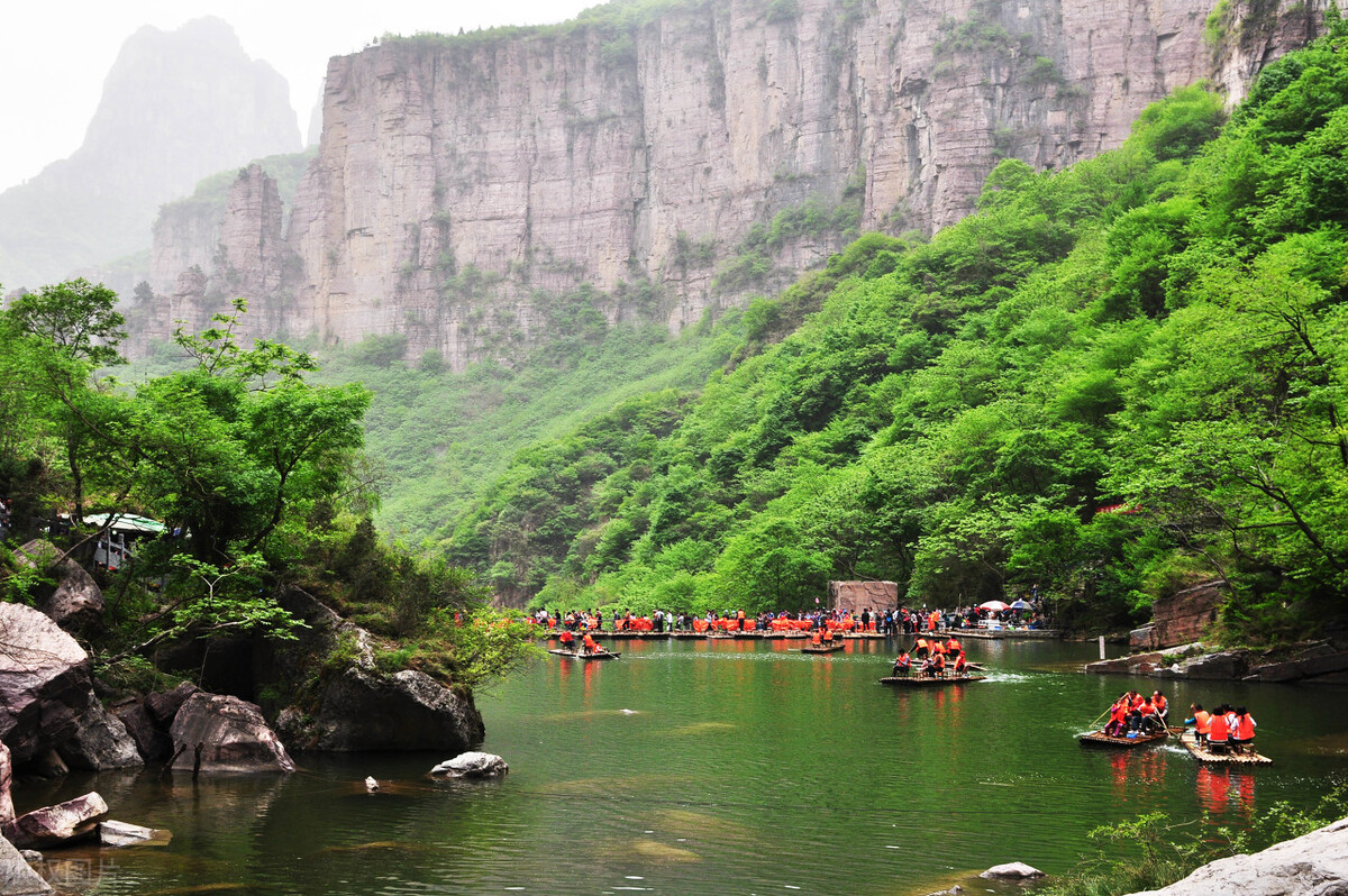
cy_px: 448
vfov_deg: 31.8
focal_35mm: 42
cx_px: 674
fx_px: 1571
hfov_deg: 46.4
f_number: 7.1
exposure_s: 1/60
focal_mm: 28
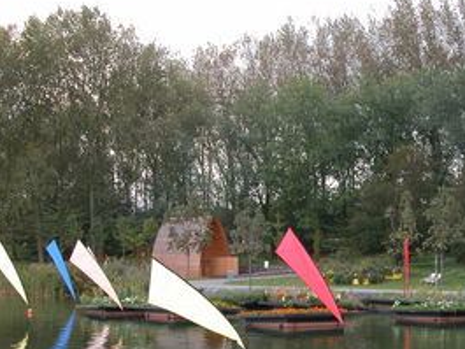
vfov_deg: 18.4
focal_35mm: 80
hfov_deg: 24.4
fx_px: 1075
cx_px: 263
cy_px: 237
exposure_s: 1/88.9
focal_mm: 13.7
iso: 100
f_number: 3.5
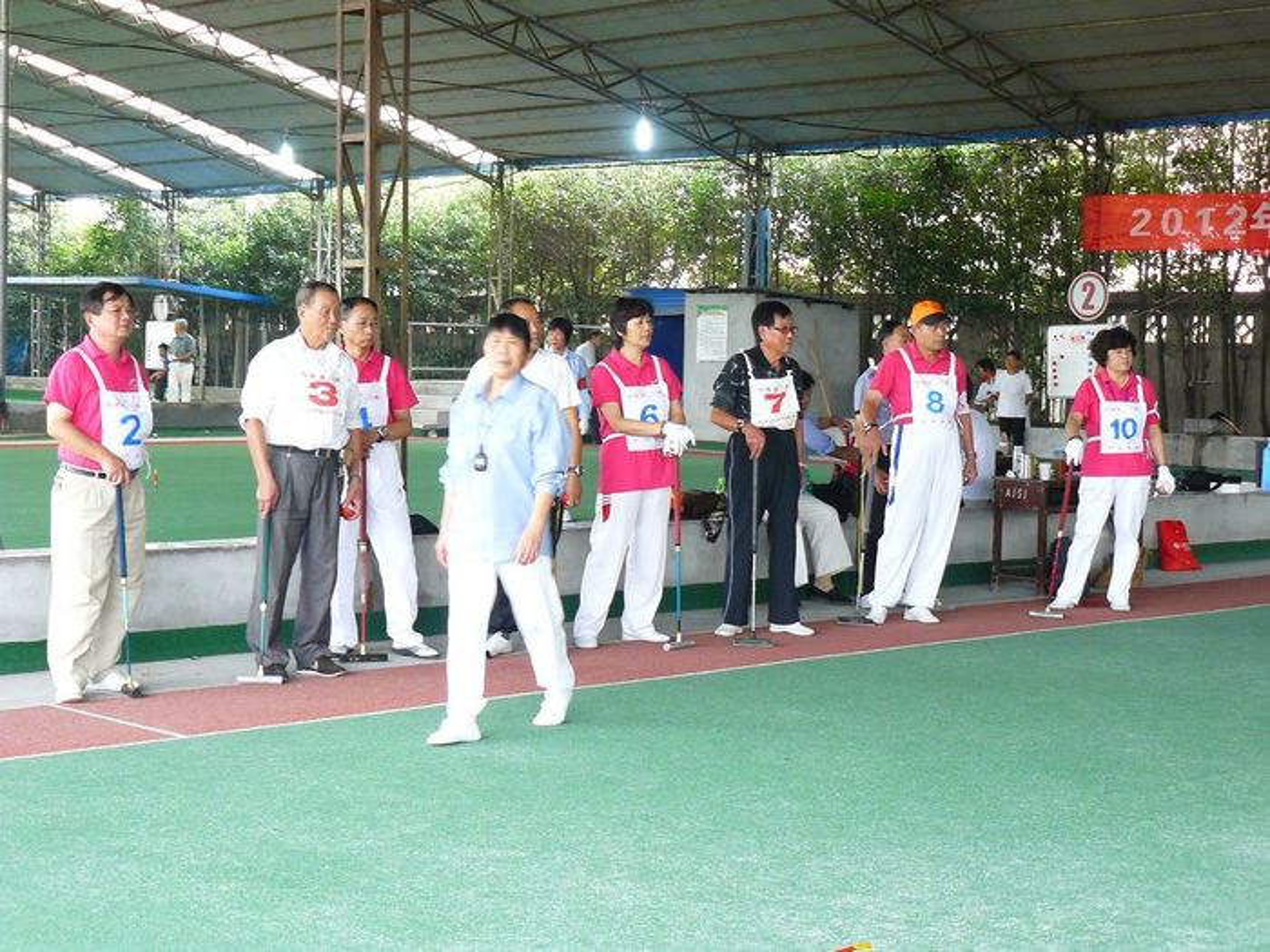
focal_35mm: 63
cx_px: 635
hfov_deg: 30.7
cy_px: 476
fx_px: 2311
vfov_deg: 23.3
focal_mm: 10.5
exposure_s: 1/30
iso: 200
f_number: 3.2
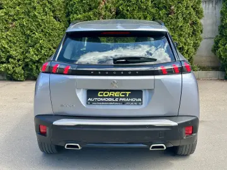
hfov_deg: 39.7
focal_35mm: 48
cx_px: 114
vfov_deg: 30.3
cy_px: 85
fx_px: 315
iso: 64
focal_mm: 6.86
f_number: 1.78
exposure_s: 1/773
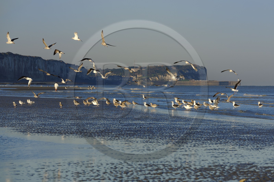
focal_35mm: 200
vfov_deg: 6.9
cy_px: 91
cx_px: 137
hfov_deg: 10.3
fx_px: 1522
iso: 200
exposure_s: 1/500
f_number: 9
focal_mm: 200
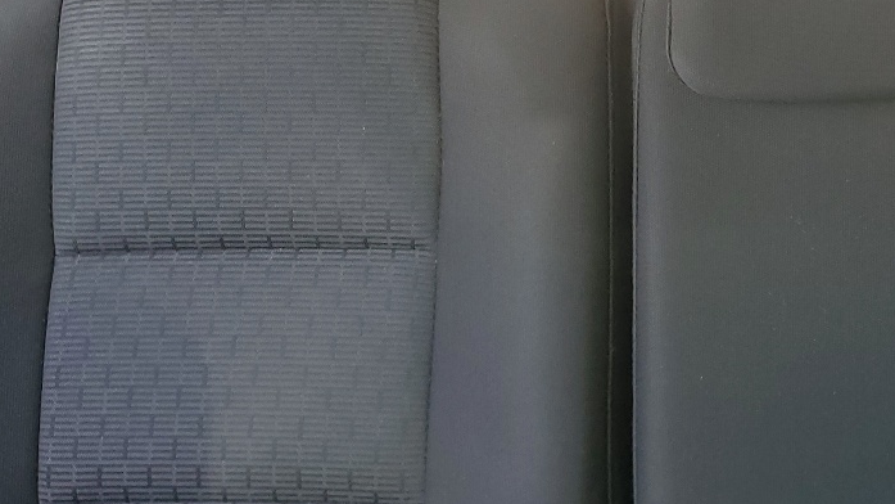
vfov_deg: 18.1
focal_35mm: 65
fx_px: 1543
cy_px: 14
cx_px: 892
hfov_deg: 30.1
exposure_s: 1/120
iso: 58
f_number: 1.5
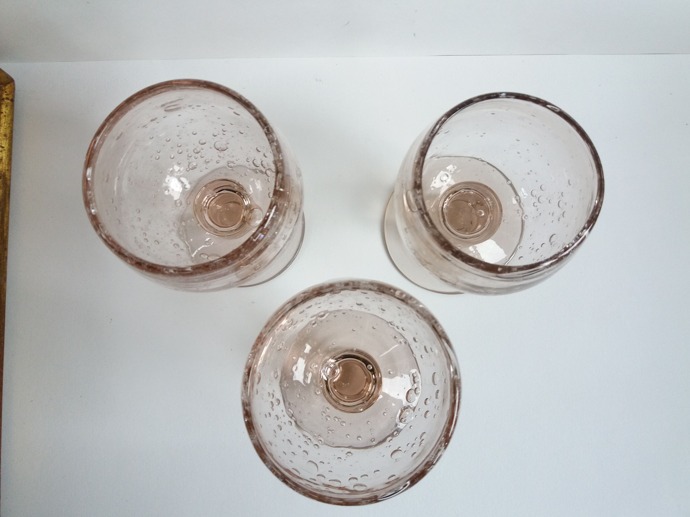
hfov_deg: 61.7
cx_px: 349
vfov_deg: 48.2
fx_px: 578
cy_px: 259
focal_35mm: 29
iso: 100
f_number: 1.9
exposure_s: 1/25
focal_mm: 3.7
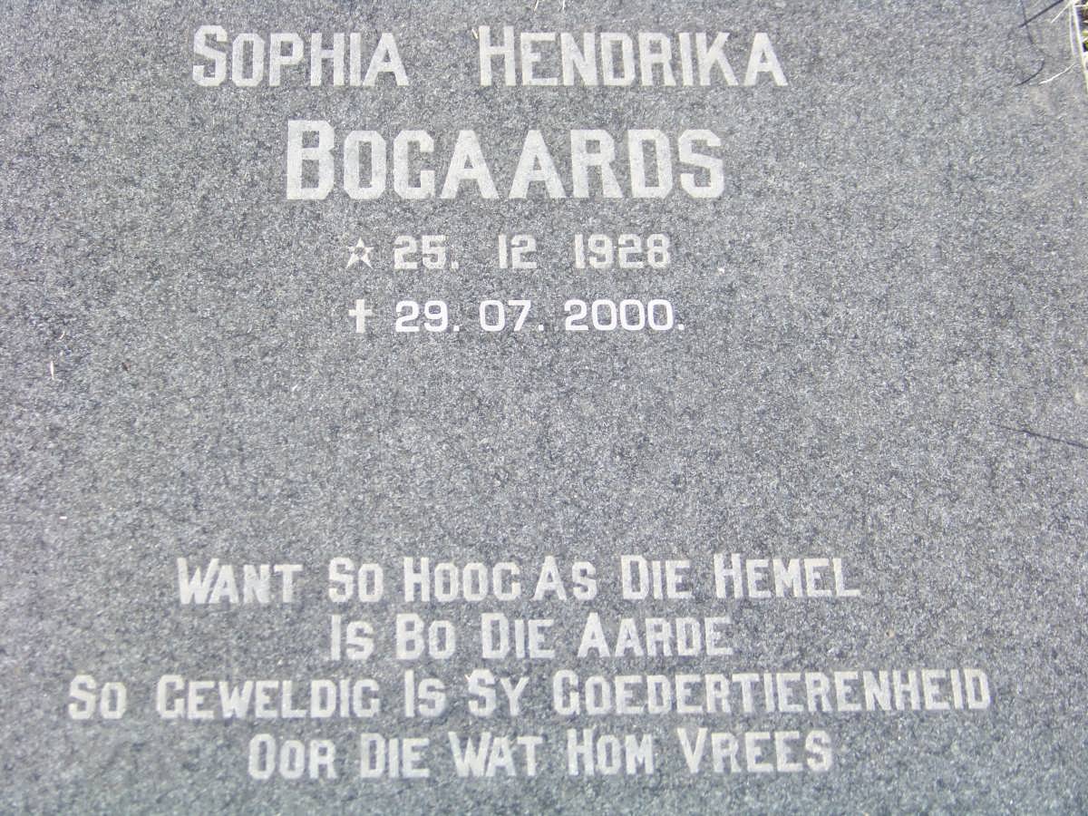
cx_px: 544
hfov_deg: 27.8
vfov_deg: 21.0
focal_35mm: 70
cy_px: 408
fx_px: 2200
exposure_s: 1/400
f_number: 3.2
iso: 64
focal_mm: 11.7
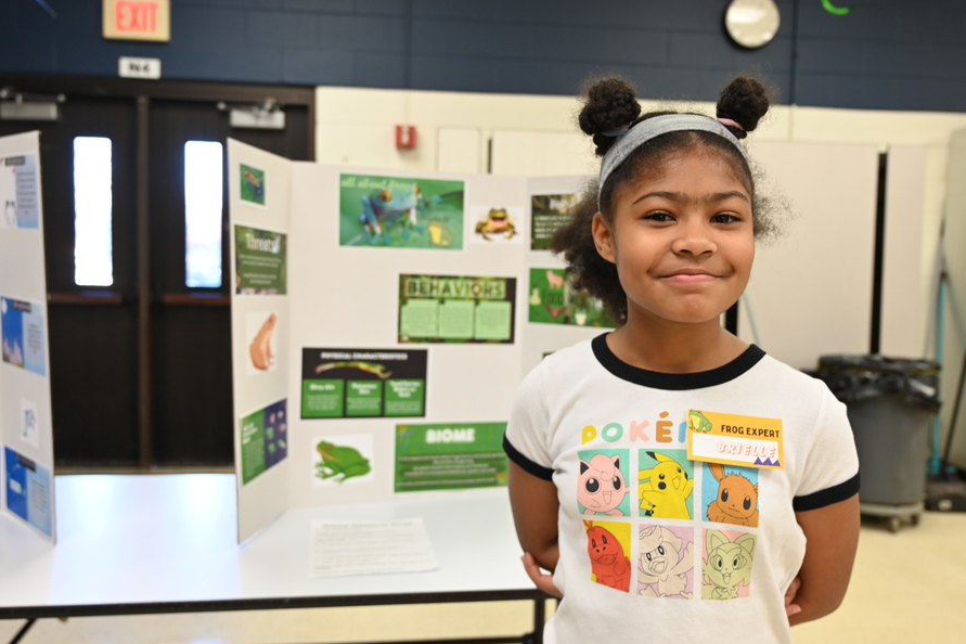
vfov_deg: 42.3
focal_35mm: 31
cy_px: 326
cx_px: 505
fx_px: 832
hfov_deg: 60.3
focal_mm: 27
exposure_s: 1/125
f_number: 4
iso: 1250
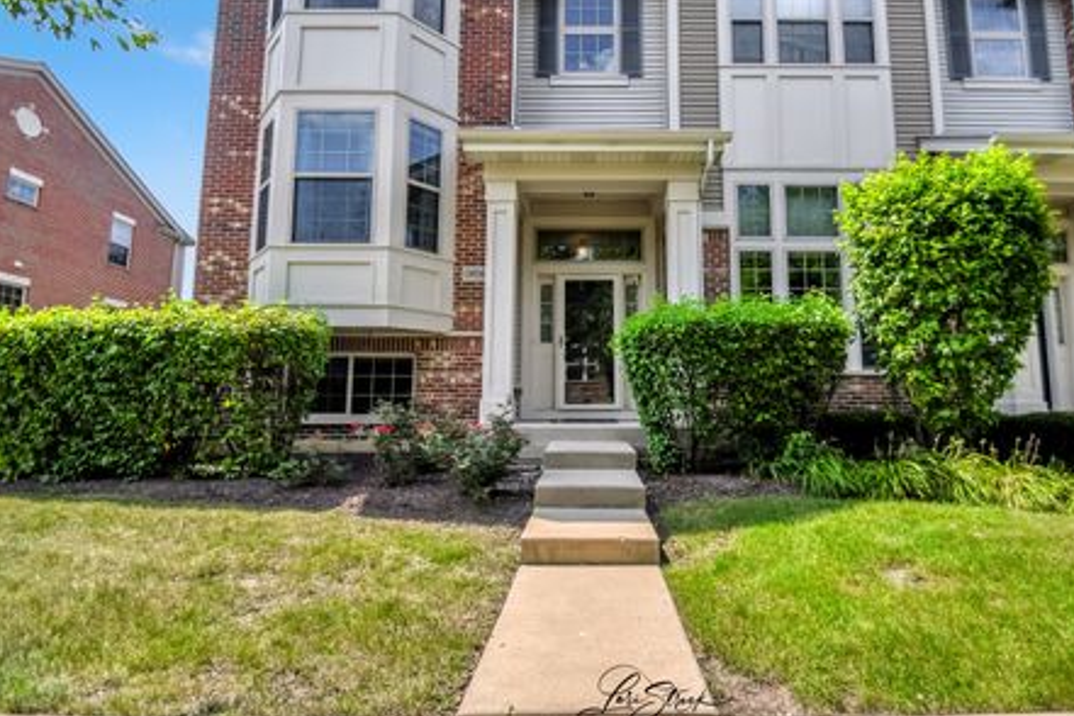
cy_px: 320
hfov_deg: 93.0
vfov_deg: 70.2
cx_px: 584
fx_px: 507
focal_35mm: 17
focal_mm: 10
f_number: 8
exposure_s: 1/5000
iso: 400
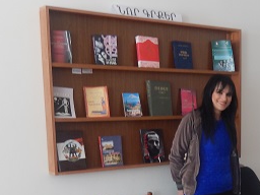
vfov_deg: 22.7
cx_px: 235
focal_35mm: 63
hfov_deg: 29.4
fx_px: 473
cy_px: 178
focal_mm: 4.5
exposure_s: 1/60
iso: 125
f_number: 3.4
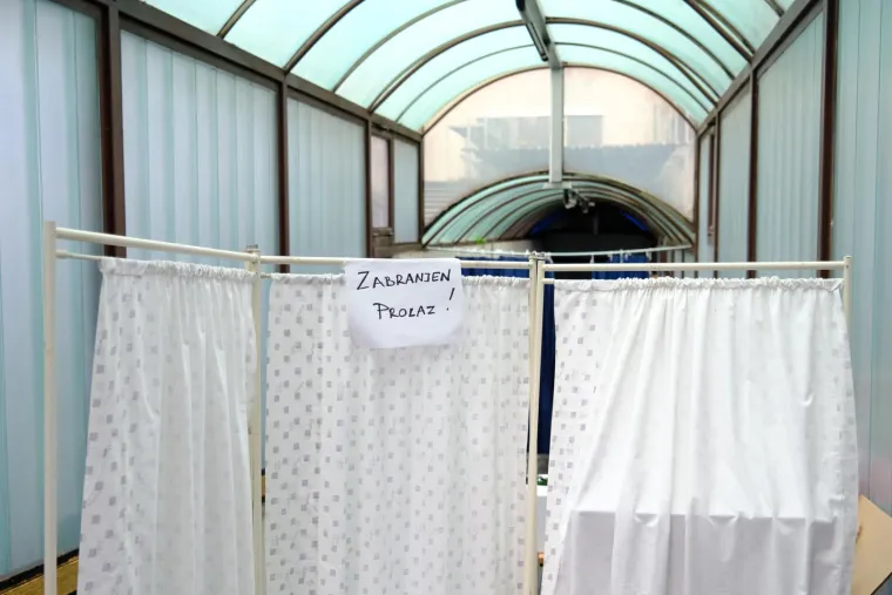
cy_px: 298
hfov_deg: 46.4
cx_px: 446
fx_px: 1041
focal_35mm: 42
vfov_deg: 31.9
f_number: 2.8
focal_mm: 28.3
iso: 3200
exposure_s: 1/200
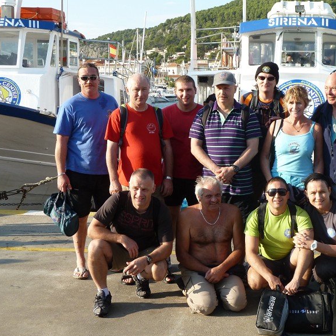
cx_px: 225
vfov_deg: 32.2
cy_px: 171
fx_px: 582
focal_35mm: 53
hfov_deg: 31.9
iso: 80
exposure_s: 1/250
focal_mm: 7.3
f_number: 4
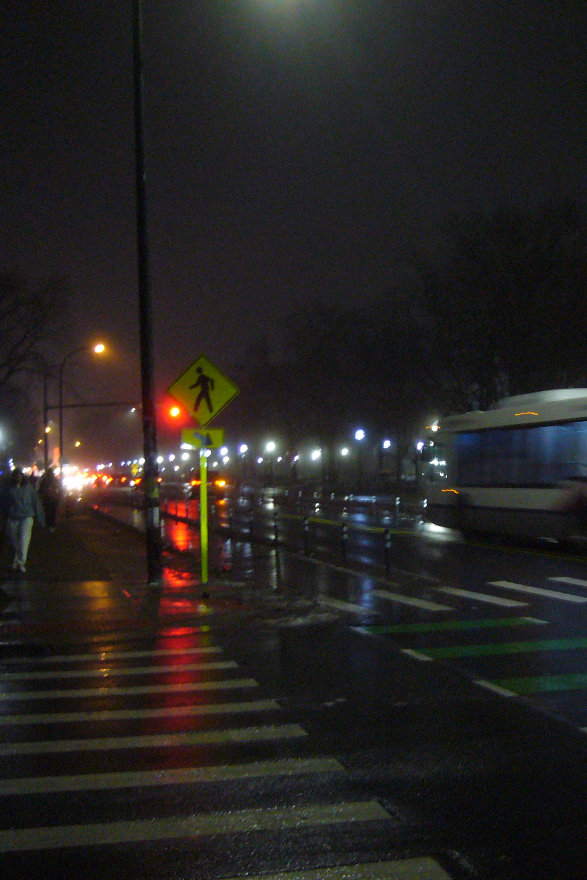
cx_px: 388
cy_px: 439
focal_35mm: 49
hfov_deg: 27.4
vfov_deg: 40.3
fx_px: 1198
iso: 200
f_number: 2.8
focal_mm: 5.8
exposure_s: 1/8
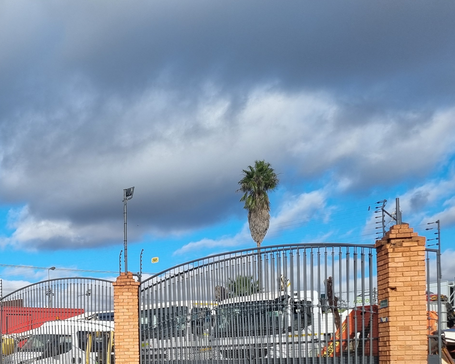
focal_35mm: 54
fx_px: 727
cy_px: 357
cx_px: 16
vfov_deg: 26.7
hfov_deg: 32.4
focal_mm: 5.4
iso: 50
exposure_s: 1/2560
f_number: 1.8
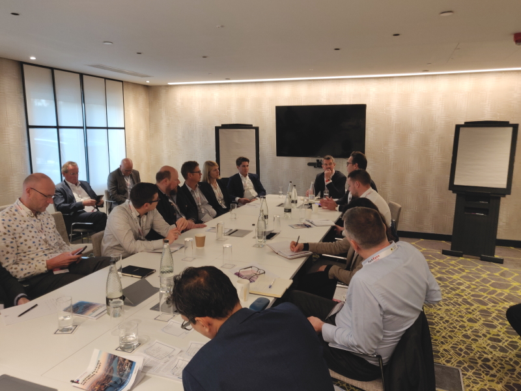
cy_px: 196
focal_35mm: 25
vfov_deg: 54.9
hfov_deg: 69.4
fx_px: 376
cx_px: 260
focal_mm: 4.25
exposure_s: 1/33
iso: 250
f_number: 1.7
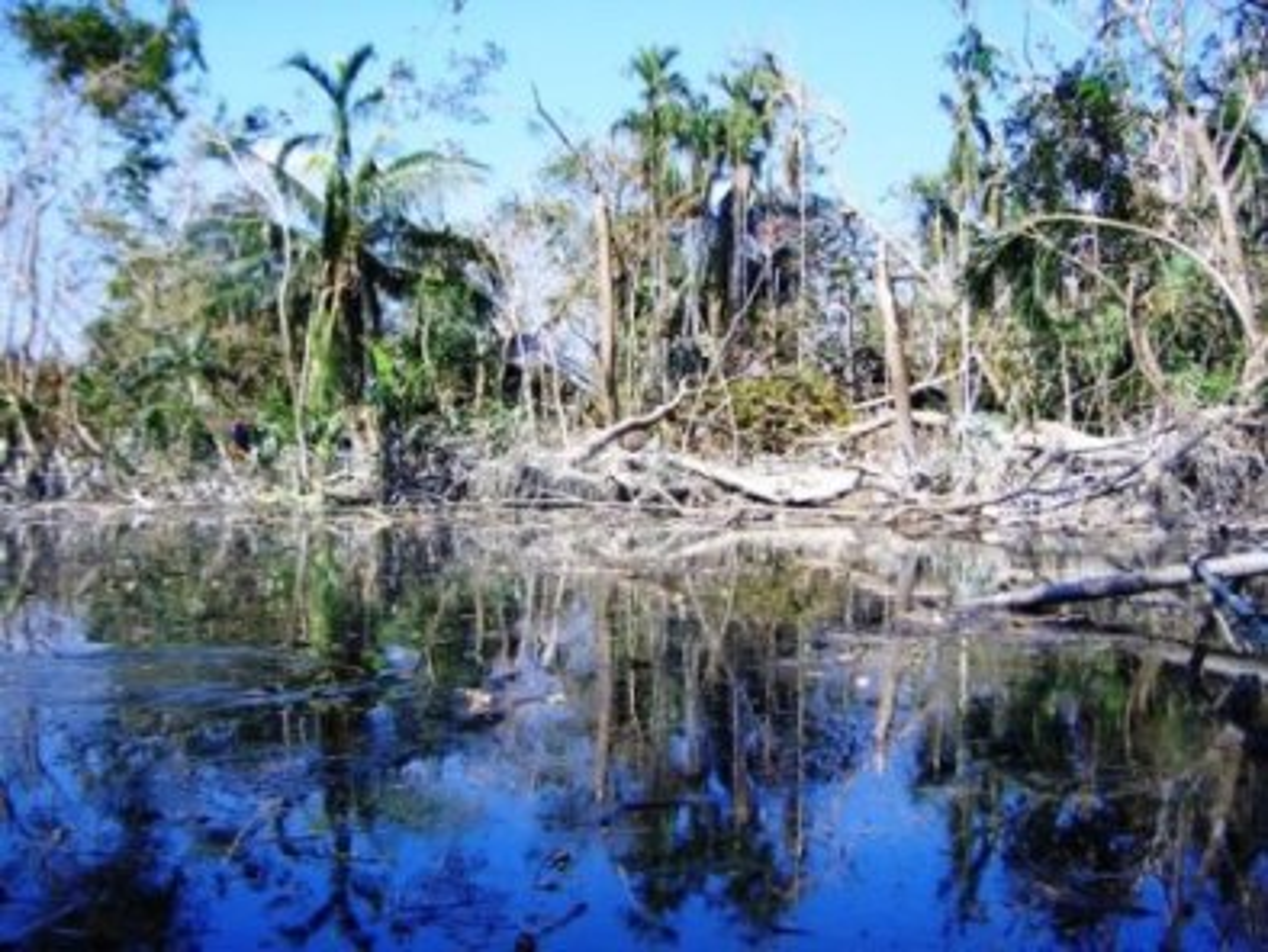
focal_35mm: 39
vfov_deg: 36.9
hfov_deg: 47.8
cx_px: 634
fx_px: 1429
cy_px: 476
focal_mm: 8
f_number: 2.8
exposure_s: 1/500
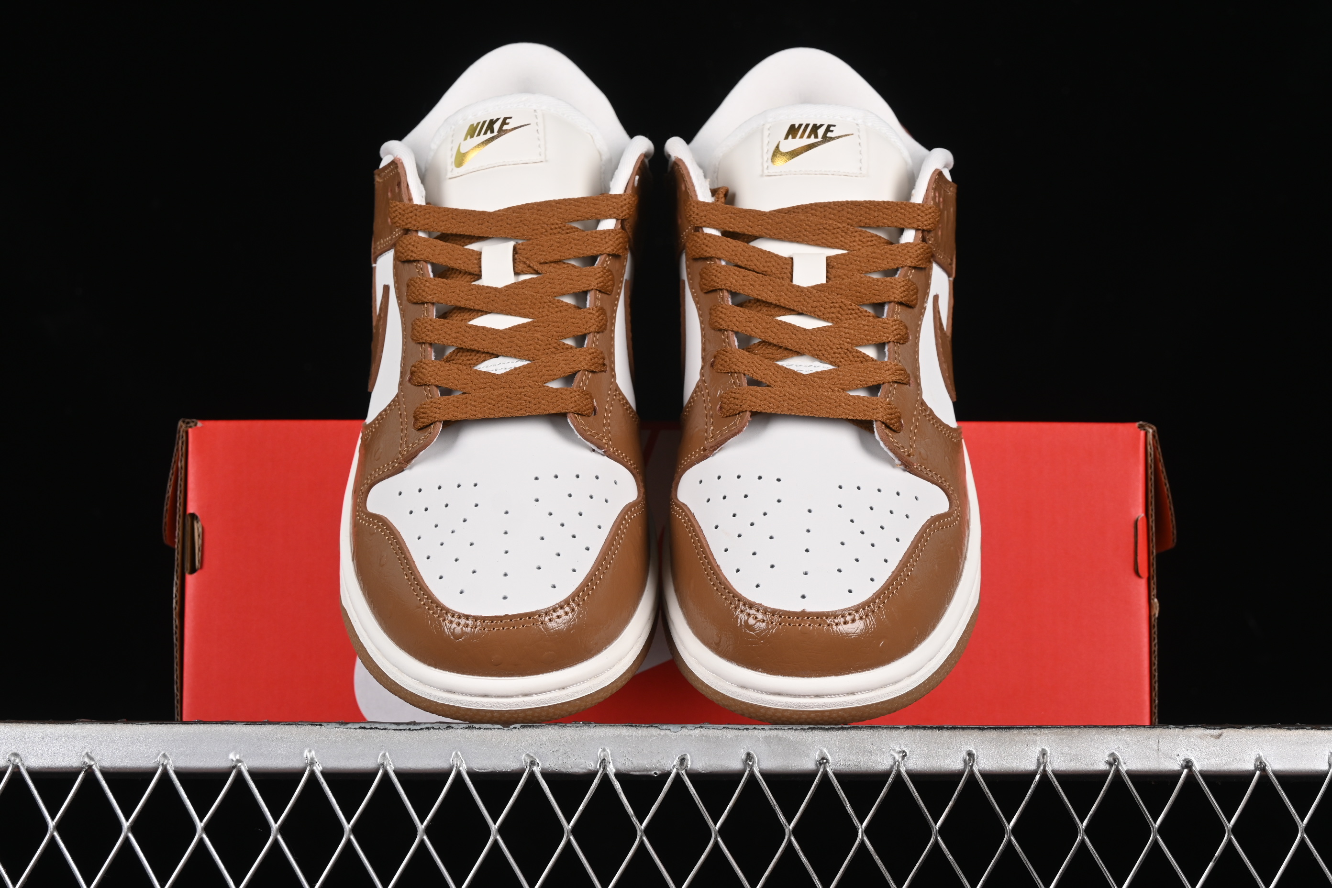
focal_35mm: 75
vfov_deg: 18.2
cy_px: 444
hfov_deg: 27.0
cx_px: 666
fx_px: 2775
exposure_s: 1/80
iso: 160
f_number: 8
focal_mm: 50
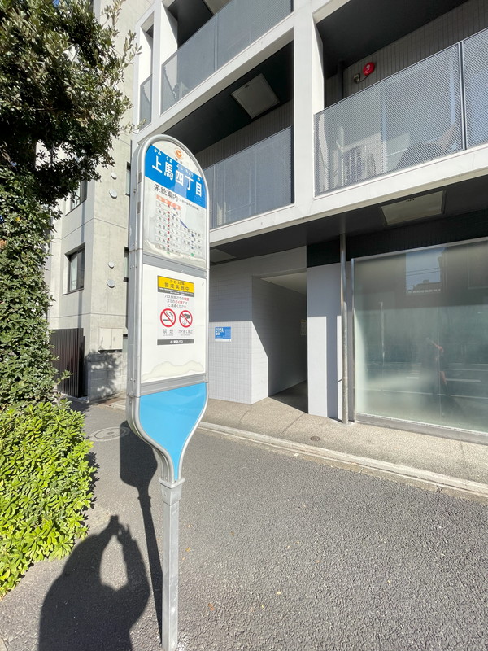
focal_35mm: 14
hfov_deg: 85.7
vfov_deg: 102.1
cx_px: 244
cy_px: 326
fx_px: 263
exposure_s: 1/786
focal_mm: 1.54
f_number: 2.4
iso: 32
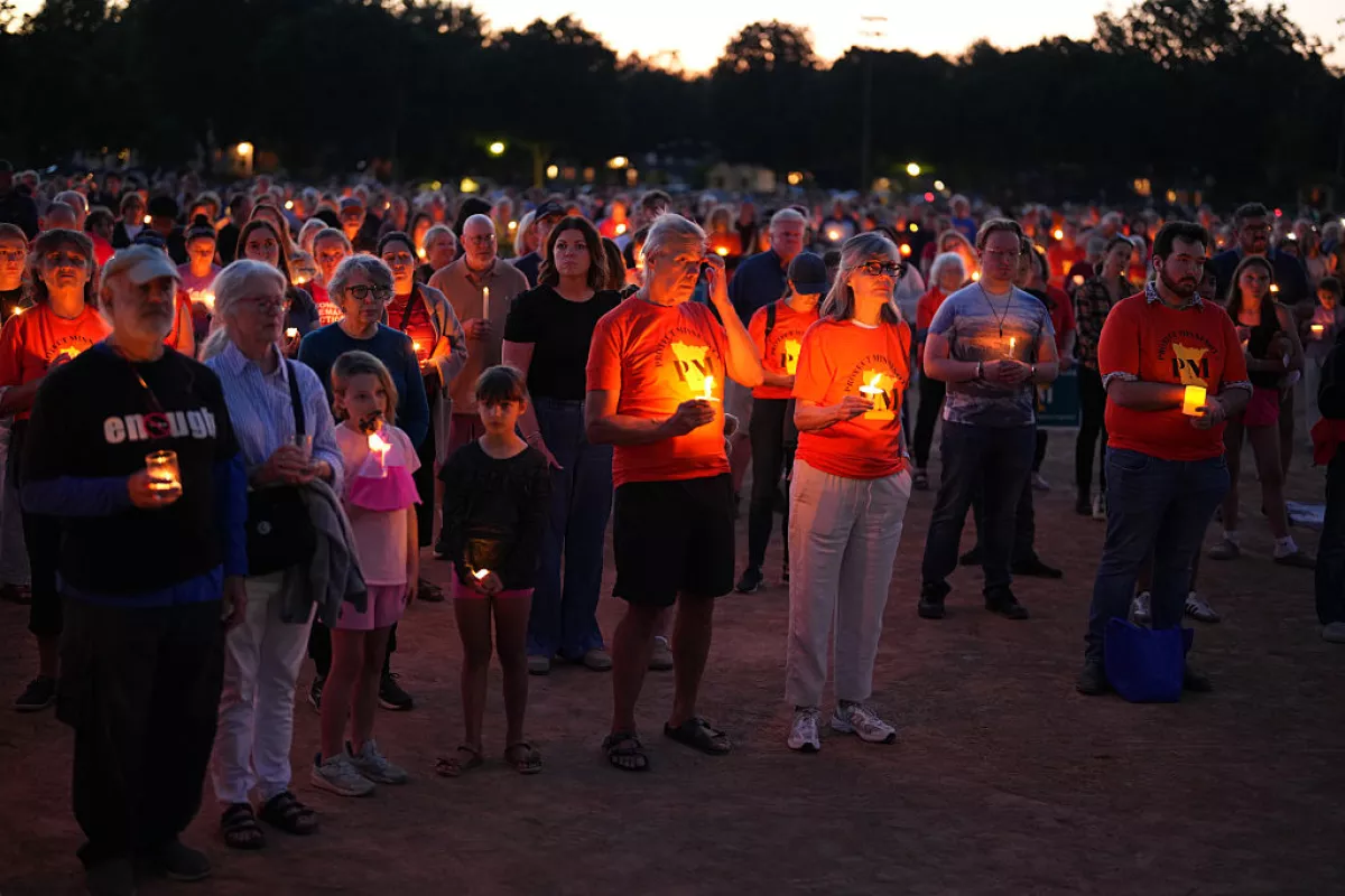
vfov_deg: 27.0
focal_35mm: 50
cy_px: 448
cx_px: 672
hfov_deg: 39.6
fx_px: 1868
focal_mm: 50
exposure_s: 1/40
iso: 1000
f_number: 1.2
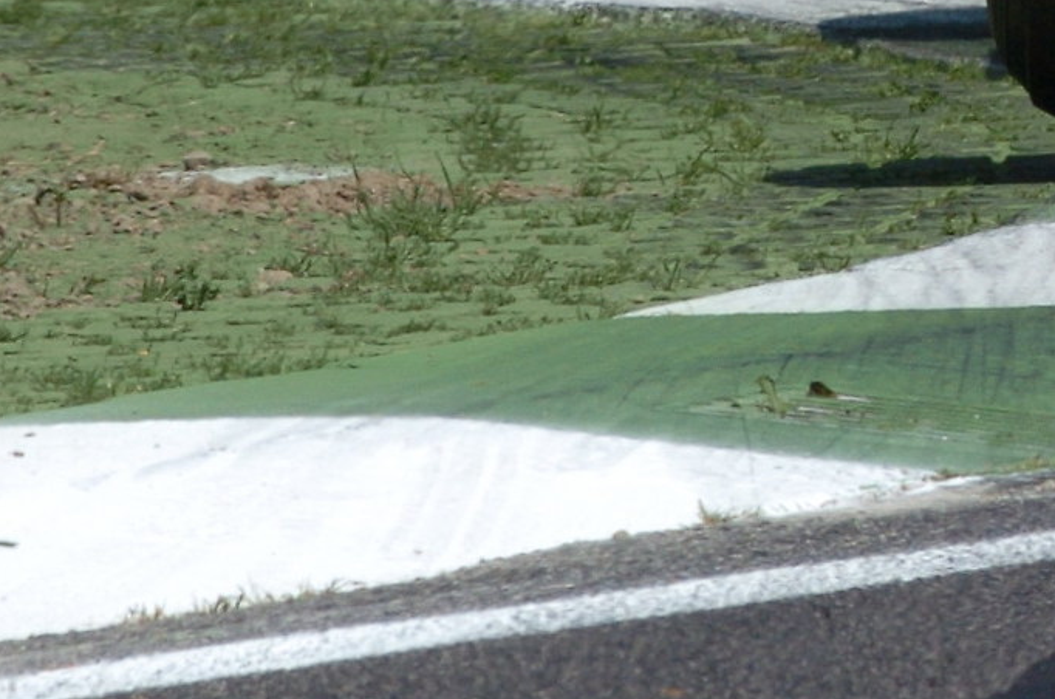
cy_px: -244
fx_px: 46304
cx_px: 1578
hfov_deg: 1.3
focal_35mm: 1583
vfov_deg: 0.9
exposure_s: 1/800
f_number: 11
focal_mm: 300
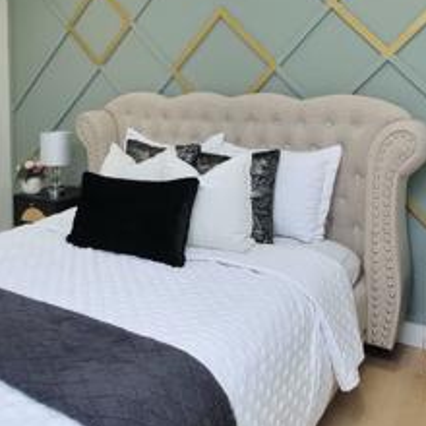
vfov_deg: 44.2
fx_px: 501
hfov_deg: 45.9
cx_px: 182
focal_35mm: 36
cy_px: 95
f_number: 4.5
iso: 800
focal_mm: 7
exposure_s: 1/160
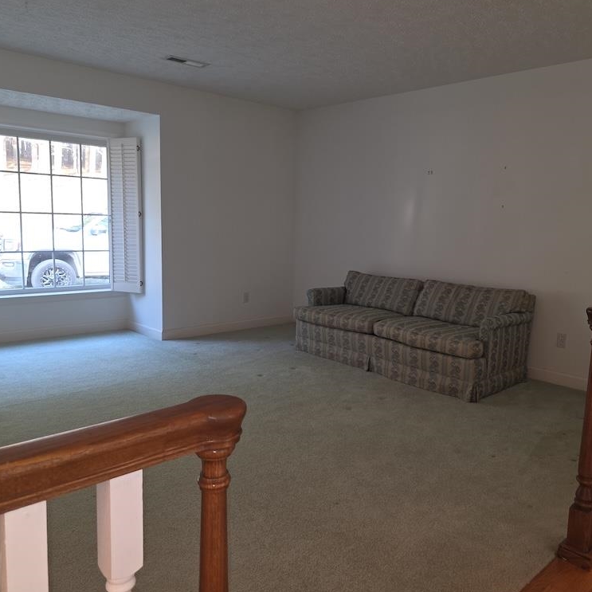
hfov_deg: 57.2
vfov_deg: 57.3
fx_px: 542
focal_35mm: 28
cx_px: 327
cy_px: 289
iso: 80
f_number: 1.7
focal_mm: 6.3
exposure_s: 1/60
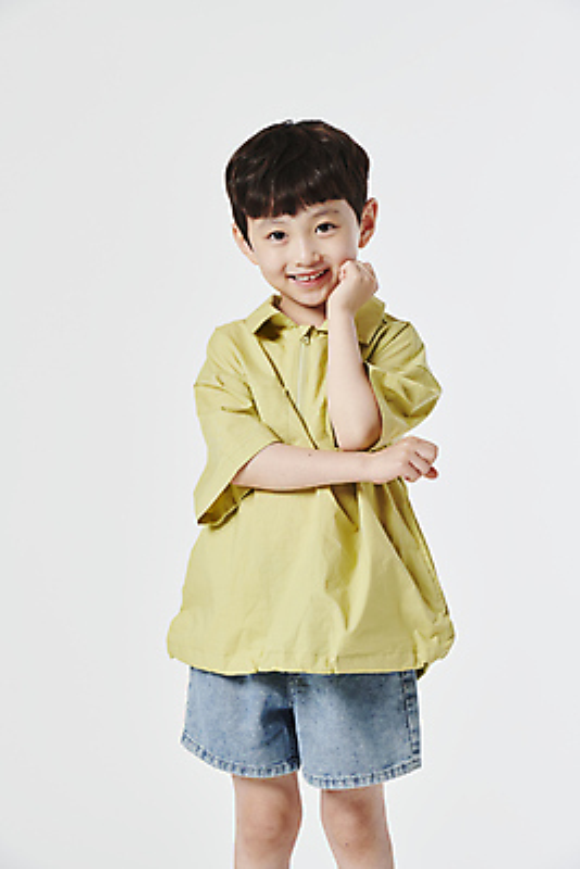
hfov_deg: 10.6
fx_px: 3139
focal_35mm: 130
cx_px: 290
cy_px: 434
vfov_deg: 15.8
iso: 100
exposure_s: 1/125
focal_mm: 130
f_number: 11
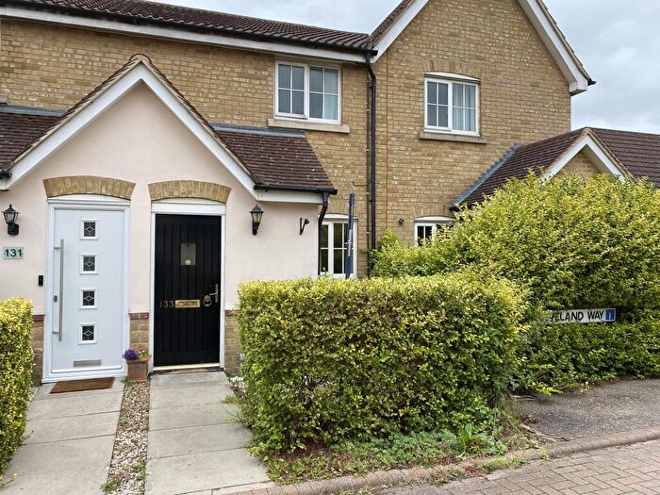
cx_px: 330
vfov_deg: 53.1
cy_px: 248
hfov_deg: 67.3
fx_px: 496
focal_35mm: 26
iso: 32
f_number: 1.8
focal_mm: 4.25
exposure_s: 1/370
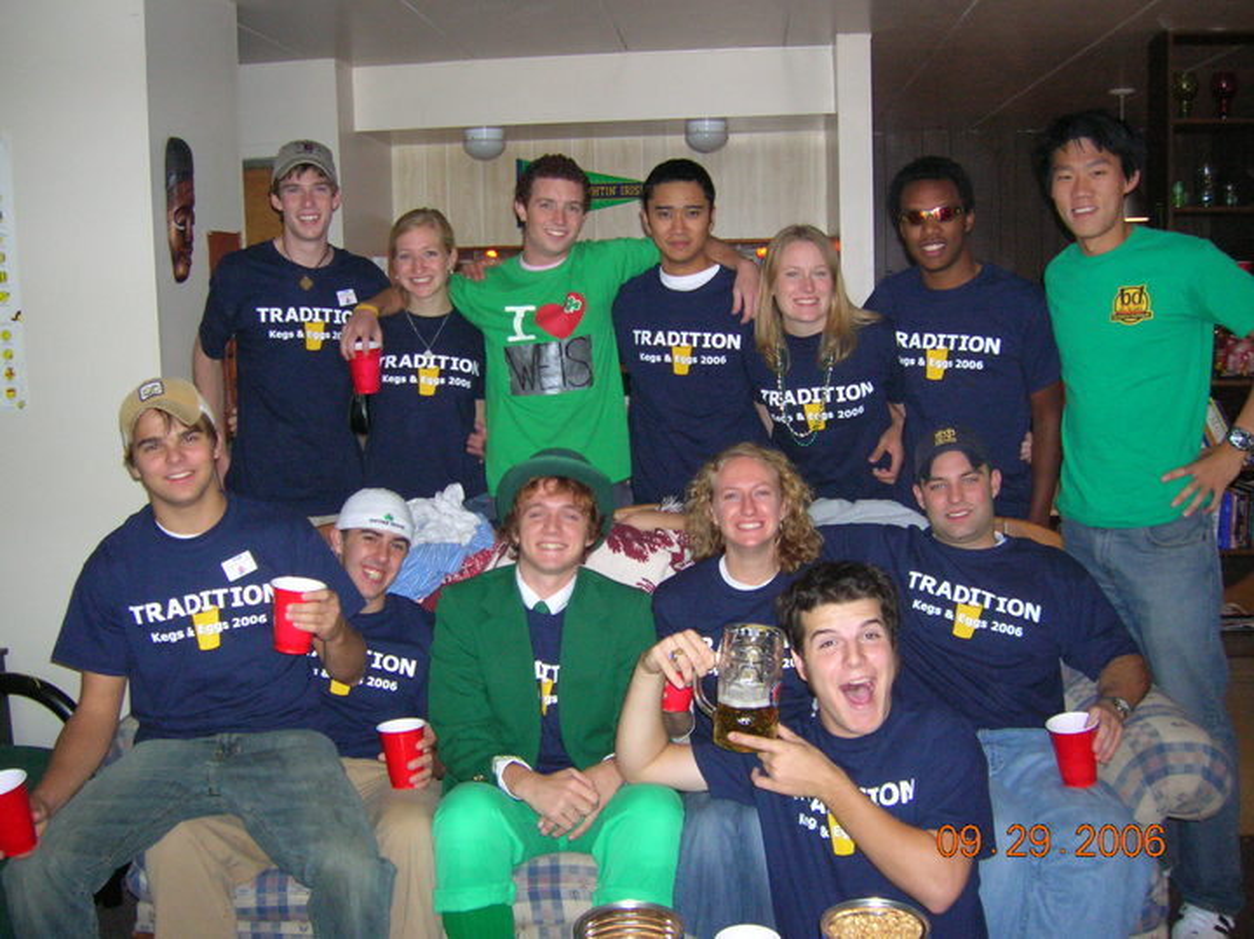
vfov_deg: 41.7
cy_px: 470
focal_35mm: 34
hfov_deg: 54.0
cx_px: 627
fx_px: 1231
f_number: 2.9
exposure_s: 1/60.1
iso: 200
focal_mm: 5.7
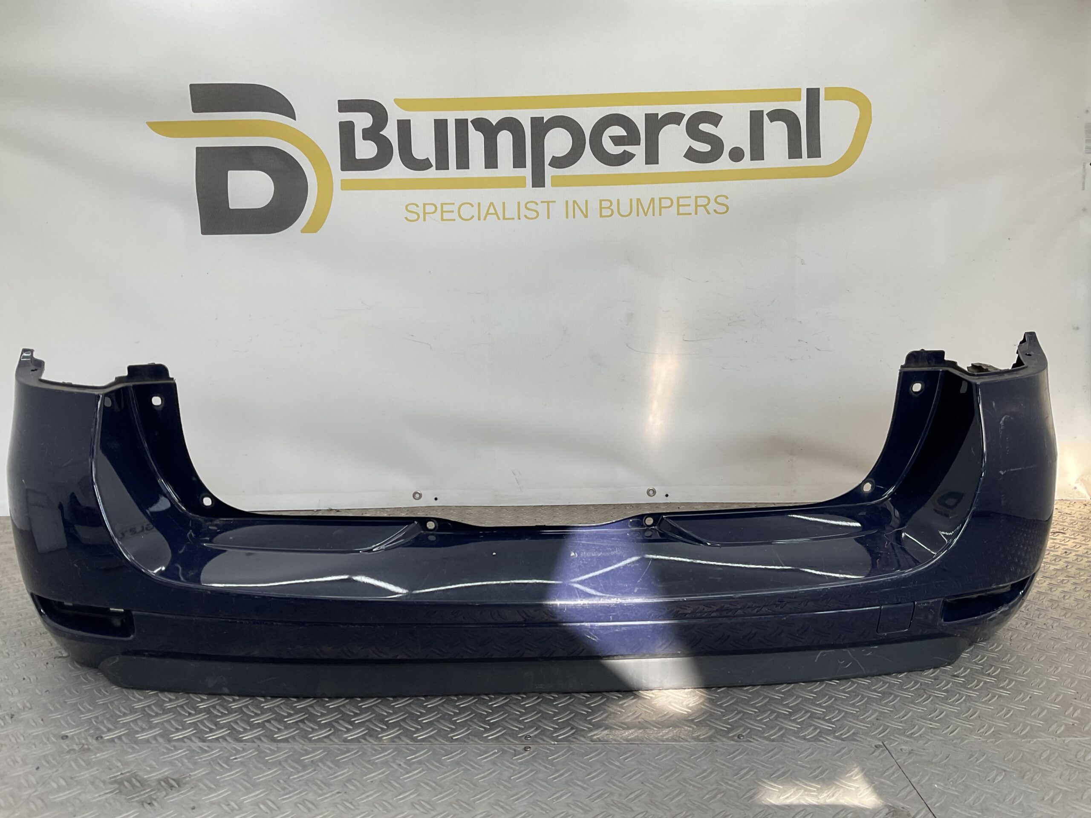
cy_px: 409
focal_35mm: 29
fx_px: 914
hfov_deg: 61.7
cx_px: 546
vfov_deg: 48.2
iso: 16
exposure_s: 1/199
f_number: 1.8
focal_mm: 3
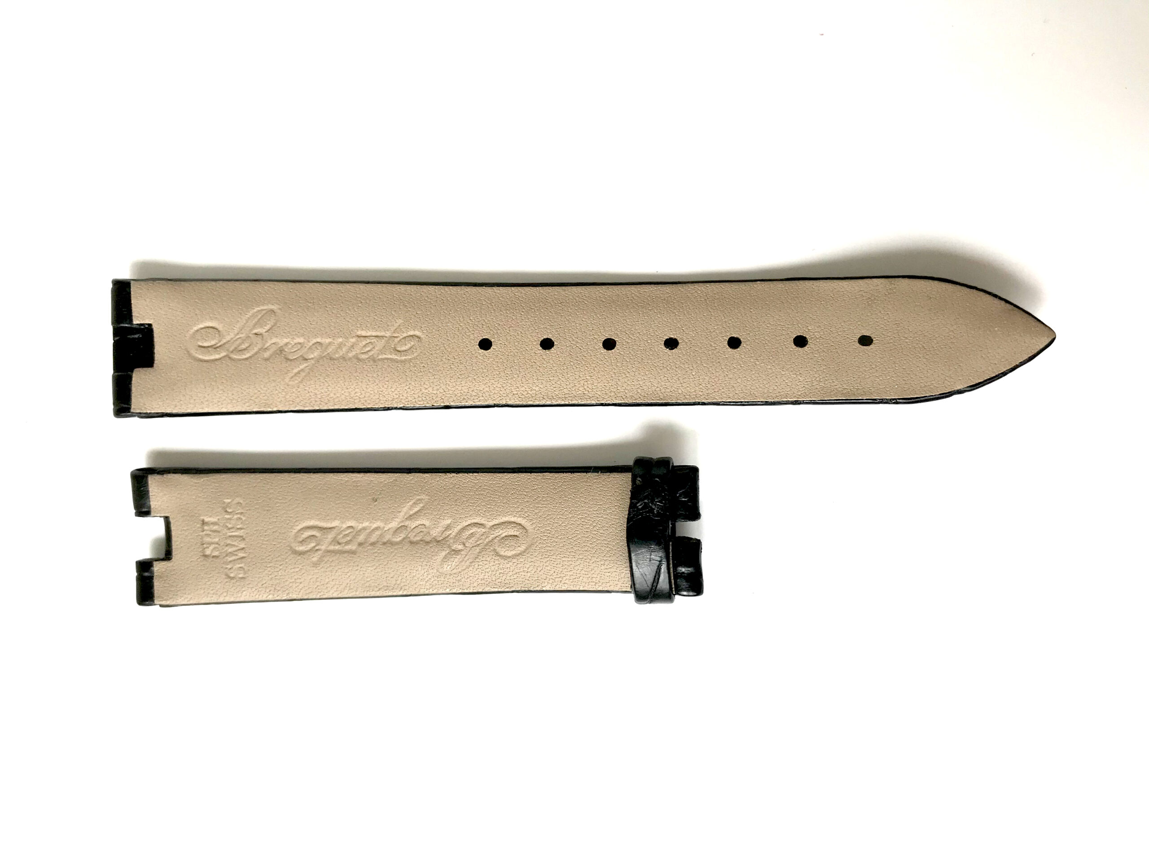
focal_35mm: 28
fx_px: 929
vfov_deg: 49.7
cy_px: 431
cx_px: 574
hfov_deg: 63.4
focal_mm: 3.99
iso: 20
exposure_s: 1/100
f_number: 1.8
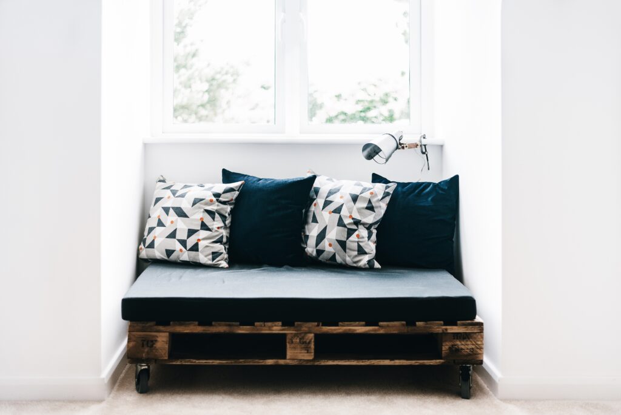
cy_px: 208
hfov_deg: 39.6
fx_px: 863
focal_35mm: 50
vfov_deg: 27.0
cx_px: 310
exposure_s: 1/80
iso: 100
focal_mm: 50
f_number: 1.8
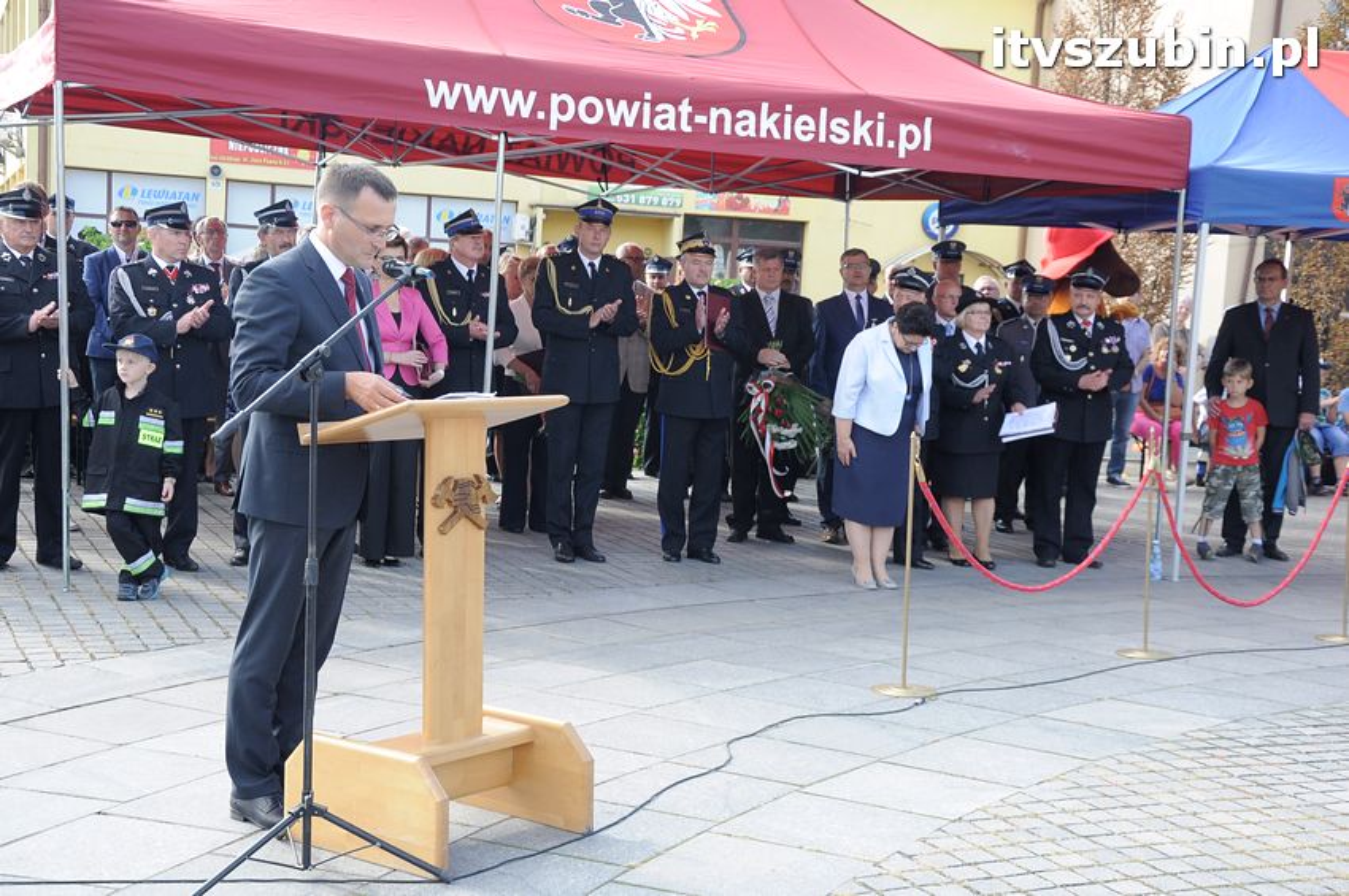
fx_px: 1909
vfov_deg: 26.4
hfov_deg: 38.9
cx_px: 674
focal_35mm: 51
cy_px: 448
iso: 400
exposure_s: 1/160
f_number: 6.3
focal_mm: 34
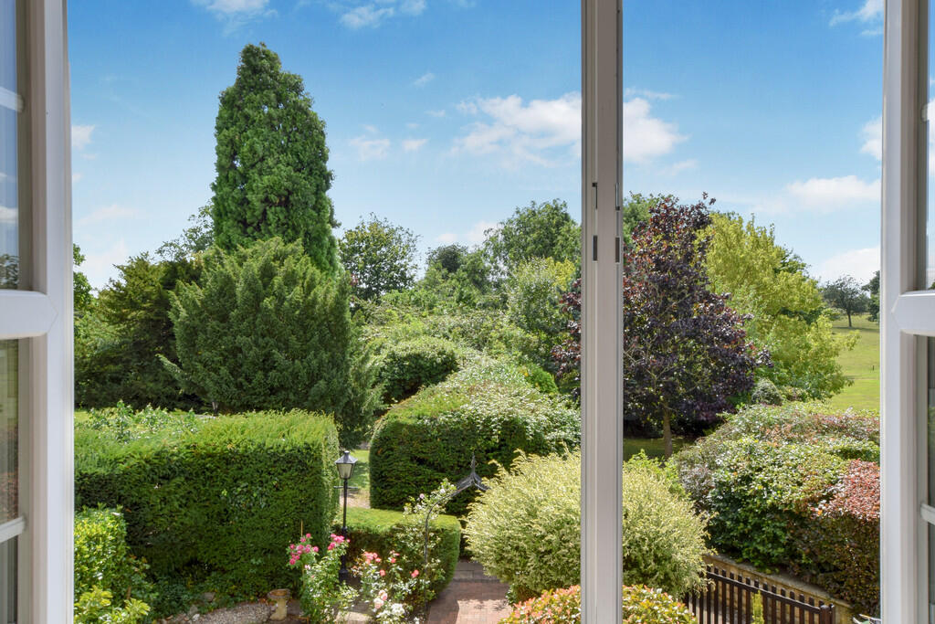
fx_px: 779
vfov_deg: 43.6
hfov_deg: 61.9
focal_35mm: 30
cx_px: 468
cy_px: 312
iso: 100
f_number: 14
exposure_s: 1/30
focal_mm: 20
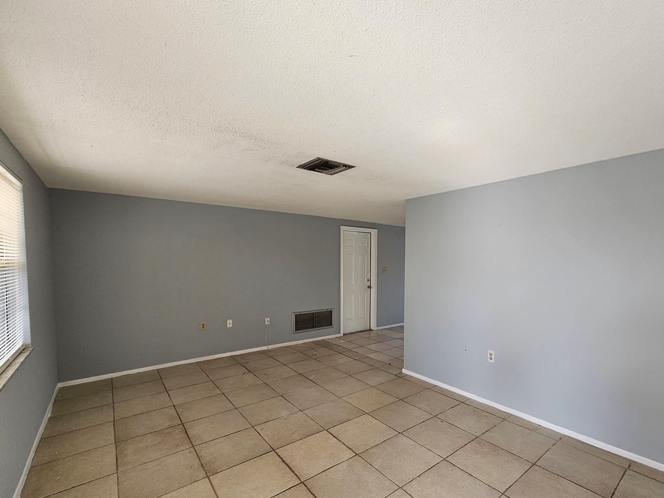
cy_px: 275
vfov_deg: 81.5
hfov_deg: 97.4
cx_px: 382
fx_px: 288
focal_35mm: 15
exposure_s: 1/237
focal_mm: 2.2
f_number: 2.2
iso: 80
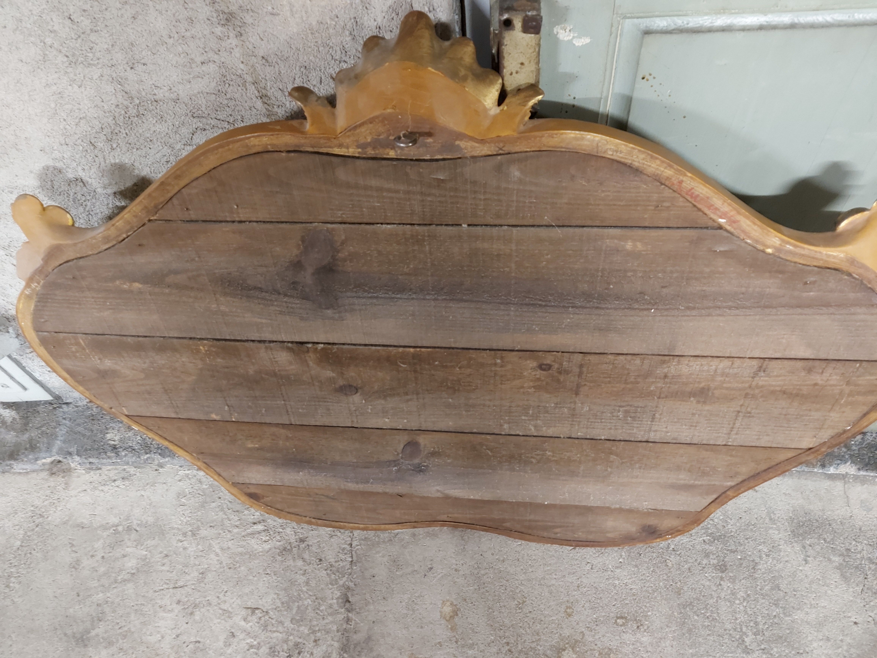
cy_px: 329
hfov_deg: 71.6
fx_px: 608
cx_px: 438
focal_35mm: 24
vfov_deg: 56.8
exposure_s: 1/20
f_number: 1.8
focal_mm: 5.23
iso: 800
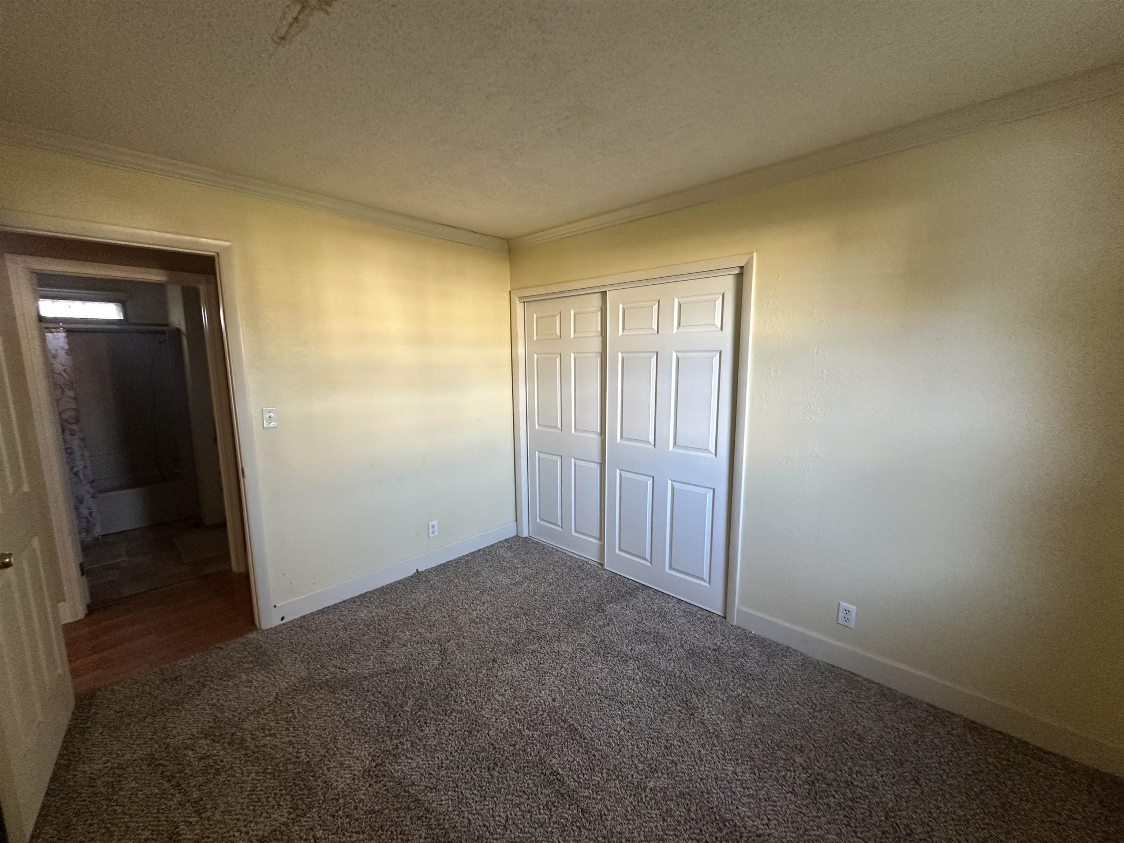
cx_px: 562
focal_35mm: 14
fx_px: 455
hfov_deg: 102.1
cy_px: 422
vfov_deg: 85.7
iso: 320
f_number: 2.2
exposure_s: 1/91
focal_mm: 2.22
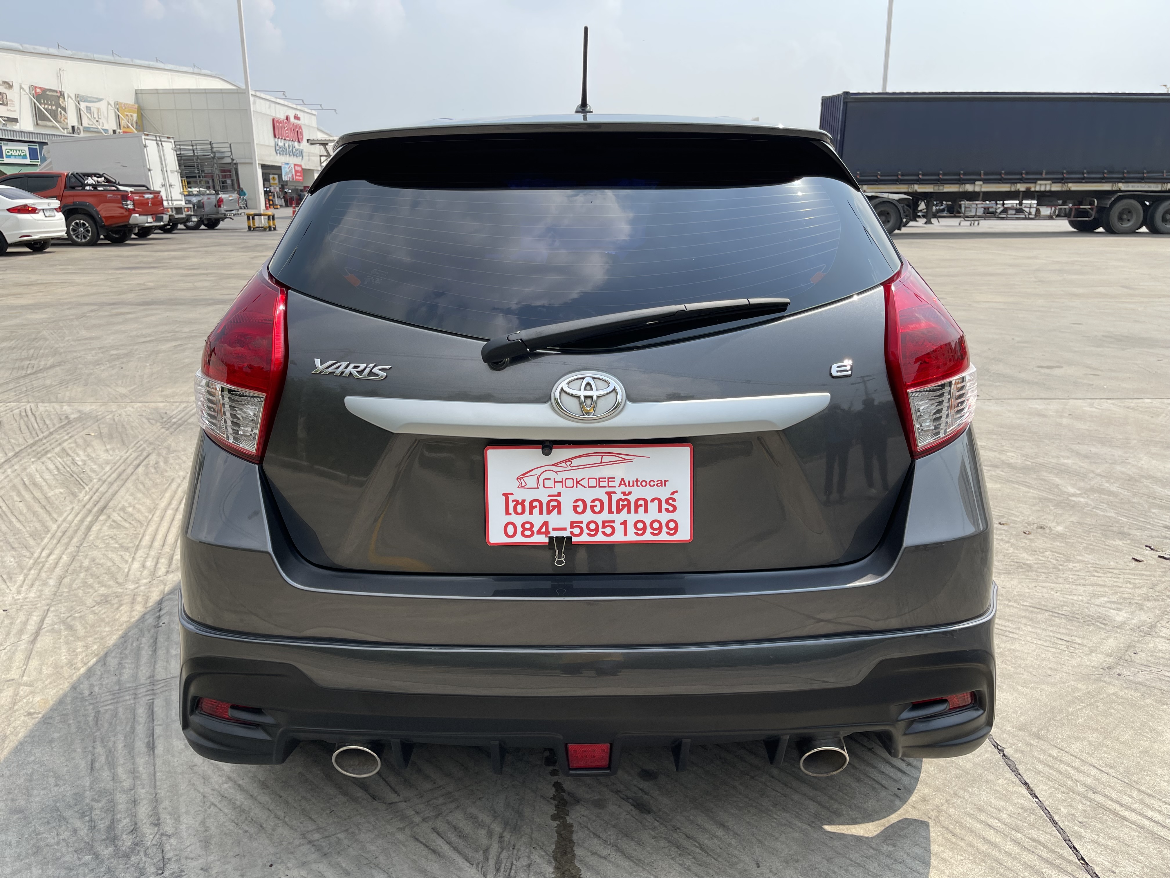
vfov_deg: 54.9
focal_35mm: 25
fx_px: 845
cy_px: 439
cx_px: 585
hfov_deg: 69.4
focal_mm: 5.1
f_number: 1.6
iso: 32
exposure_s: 1/2660
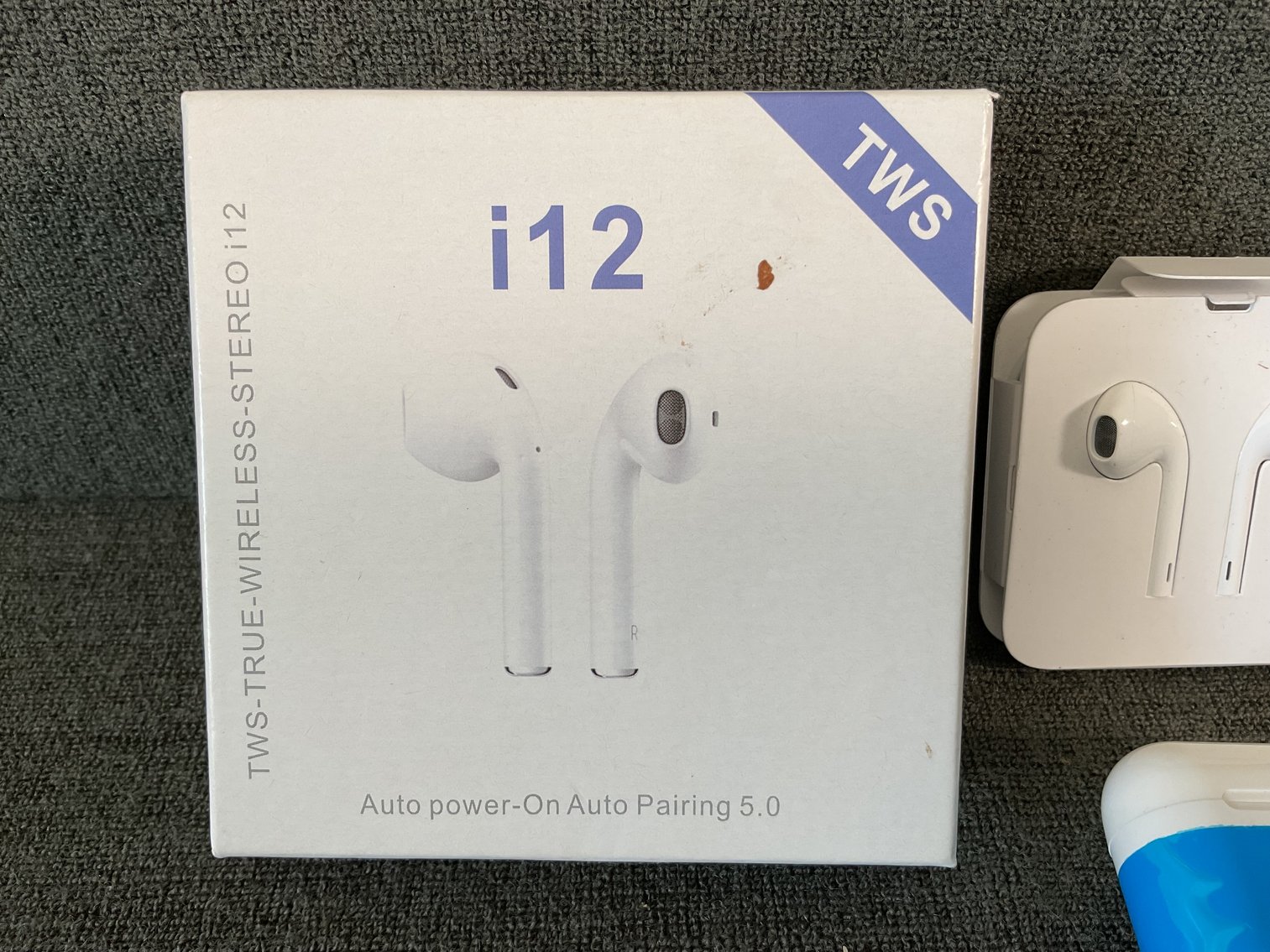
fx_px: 1064
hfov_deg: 61.7
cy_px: 476
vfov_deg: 48.2
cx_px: 635
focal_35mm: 29
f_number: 1.8
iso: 50
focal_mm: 3
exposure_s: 1/120
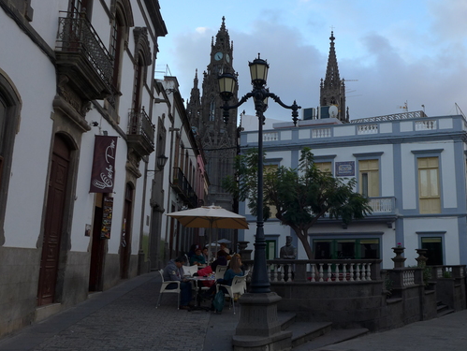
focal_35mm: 36
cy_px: 167
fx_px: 486
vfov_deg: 39.7
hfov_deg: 49.8
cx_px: 336
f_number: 2.8
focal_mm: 5.1
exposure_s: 1/250
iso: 80
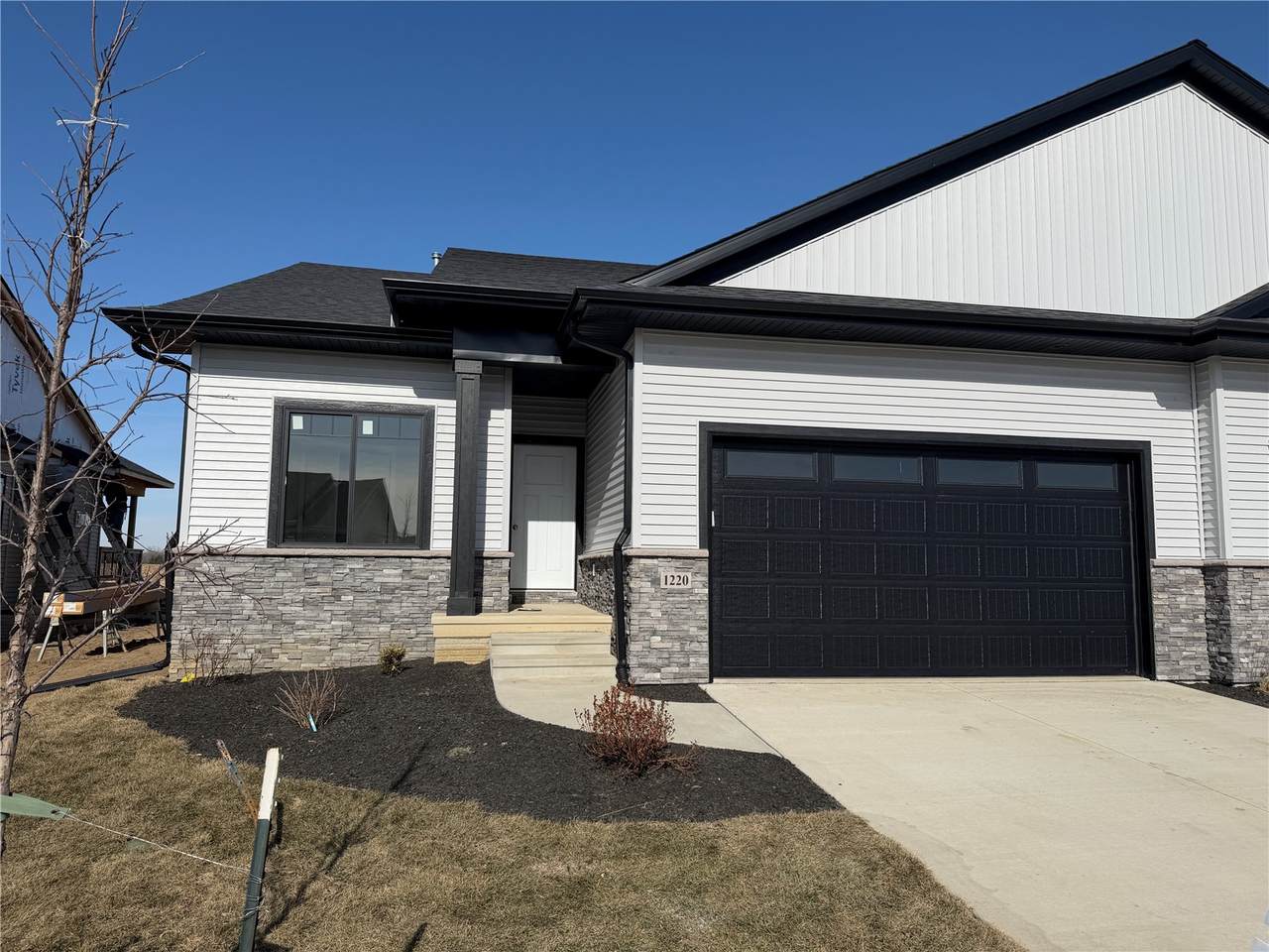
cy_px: 476
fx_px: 880
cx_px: 634
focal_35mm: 24
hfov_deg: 71.6
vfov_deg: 56.8
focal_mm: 6.76
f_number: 1.78
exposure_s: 1/9091
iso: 80
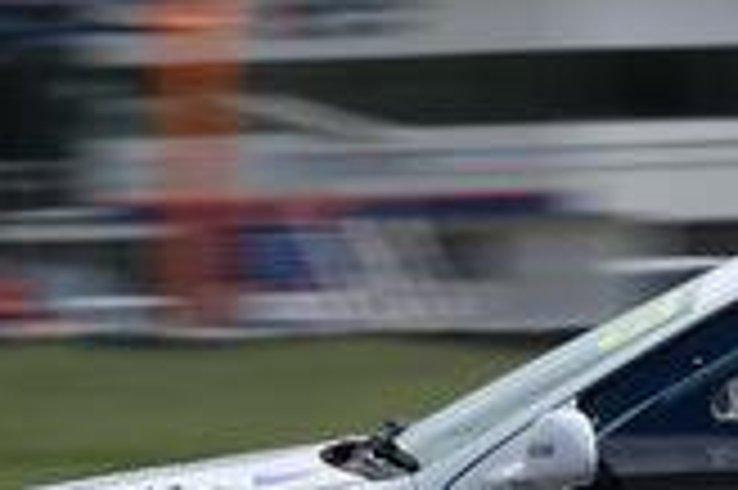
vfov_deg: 0.9
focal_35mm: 1464
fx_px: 29982
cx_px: 742
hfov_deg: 1.4
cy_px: 112
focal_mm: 200
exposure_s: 1/200
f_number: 10
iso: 100
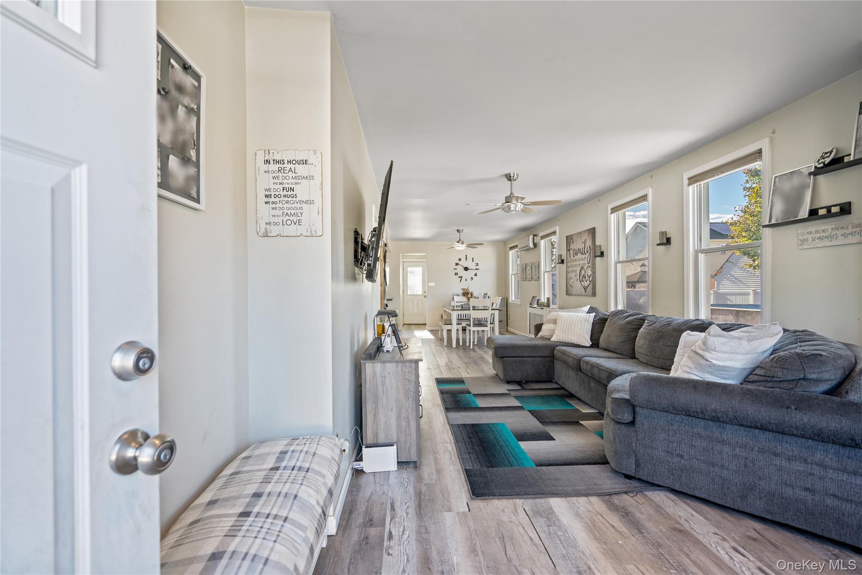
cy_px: 288
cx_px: 431
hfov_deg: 96.7
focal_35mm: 16
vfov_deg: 73.7
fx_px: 383
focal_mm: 16
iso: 500
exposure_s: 1/10
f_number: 5.6
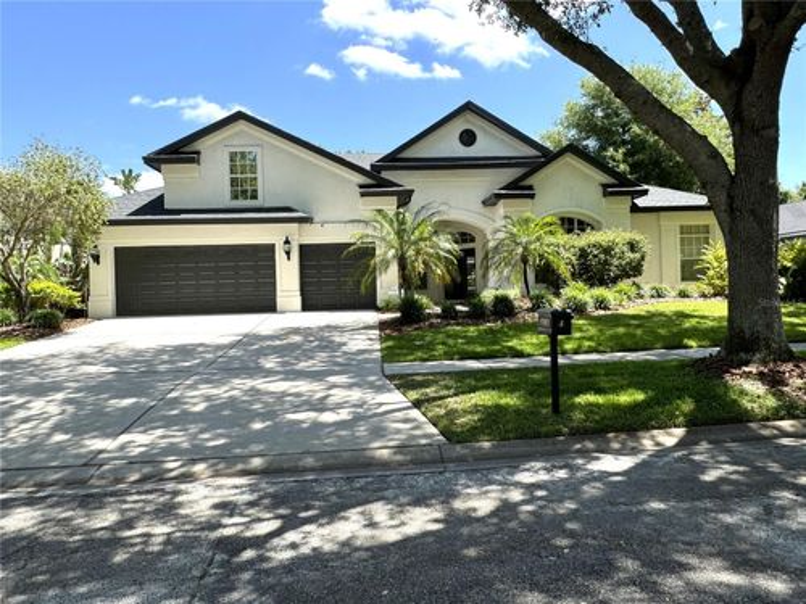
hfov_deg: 71.6
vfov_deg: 56.8
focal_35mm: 24
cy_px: 302
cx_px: 403
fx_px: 559
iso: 40
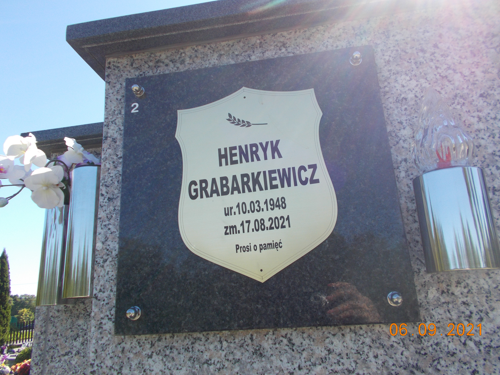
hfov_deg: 65.3
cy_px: 181
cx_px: 251
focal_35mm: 27
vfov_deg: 51.3
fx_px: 390
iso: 80
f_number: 3.2
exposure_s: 1/400
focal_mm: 4.6
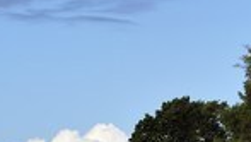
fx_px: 3184
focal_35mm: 478
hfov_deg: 4.5
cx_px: 184
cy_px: 171
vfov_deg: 2.5
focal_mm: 160
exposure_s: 1/800
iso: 200
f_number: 10
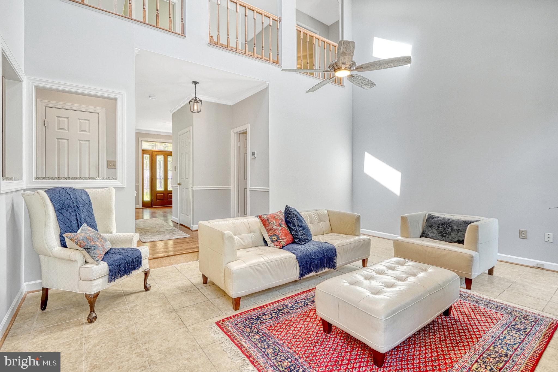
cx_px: 279
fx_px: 248
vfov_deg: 73.7
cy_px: 186
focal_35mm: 16
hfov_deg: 96.7
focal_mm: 16
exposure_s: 1/6
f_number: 8
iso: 1250
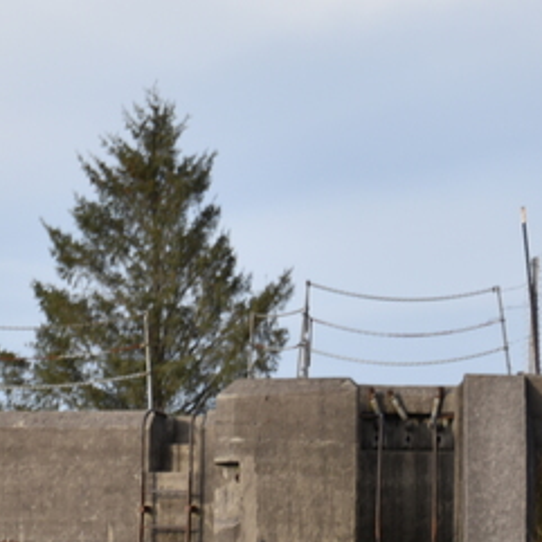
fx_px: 8414
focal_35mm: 475
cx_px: -756
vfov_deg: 3.7
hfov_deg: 3.6
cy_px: 630
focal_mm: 105
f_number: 5.3
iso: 125
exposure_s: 1/250
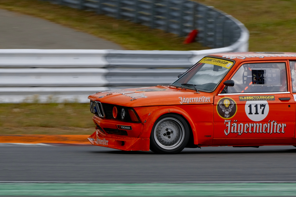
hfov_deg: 4.6
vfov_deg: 3.1
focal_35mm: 450
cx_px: 217
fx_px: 3700
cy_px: 69
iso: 160
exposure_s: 1/250
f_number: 8
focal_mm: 191.6
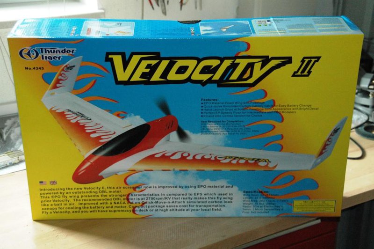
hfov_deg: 33.4
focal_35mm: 60
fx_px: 623
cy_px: 124
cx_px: 187
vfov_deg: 22.6
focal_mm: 40
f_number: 4.8
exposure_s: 1/60
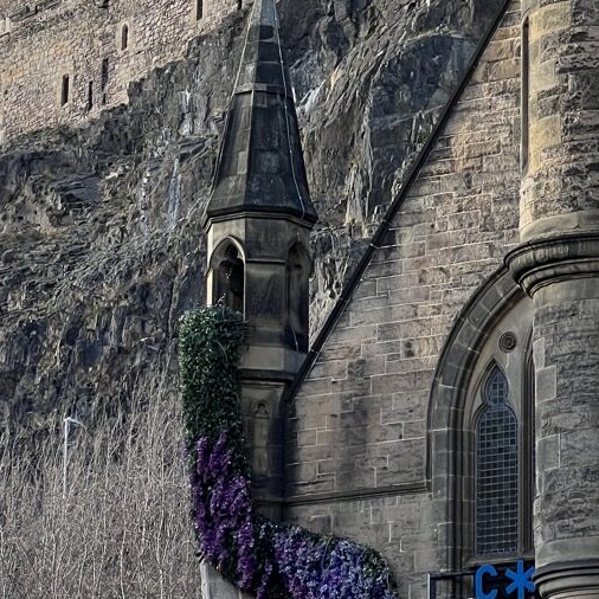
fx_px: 3367
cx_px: 307
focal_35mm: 172
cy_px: 33
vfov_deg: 10.1
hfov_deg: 10.2
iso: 32
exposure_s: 1/223
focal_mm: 9
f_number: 2.8
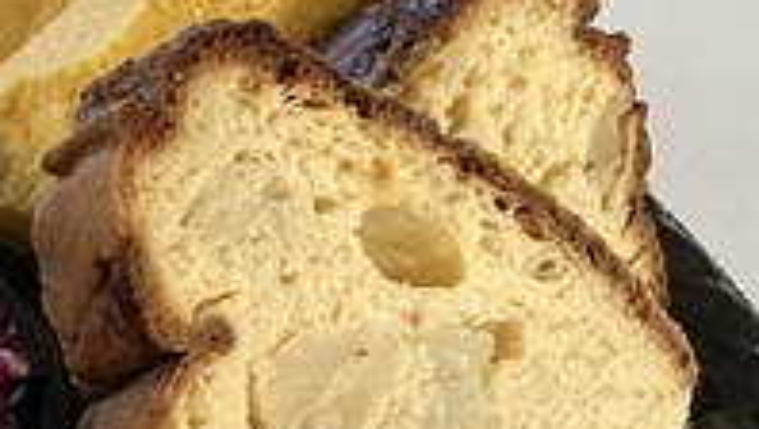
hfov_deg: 15.8
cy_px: 693
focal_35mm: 124
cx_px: -387
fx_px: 2499
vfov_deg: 9.5
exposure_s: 1/60
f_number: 1.8
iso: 125
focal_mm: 3.99
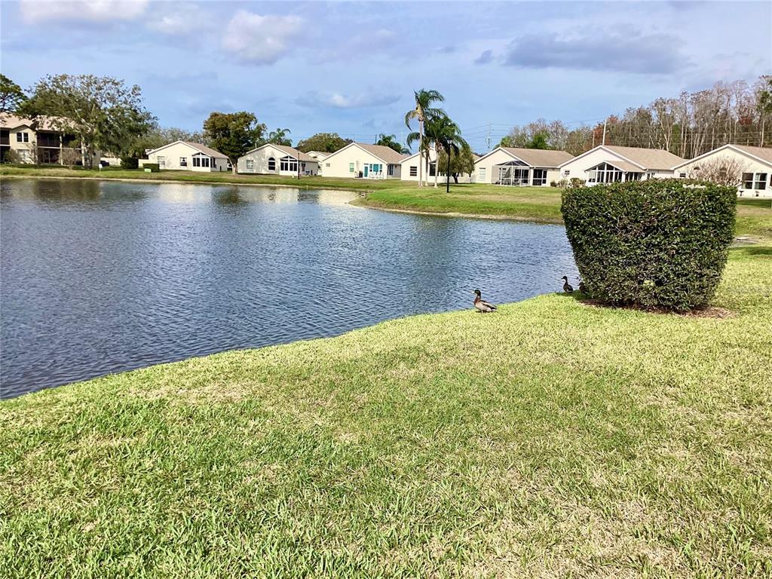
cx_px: 386
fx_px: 691
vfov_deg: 45.4
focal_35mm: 31
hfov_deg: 58.4
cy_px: 290
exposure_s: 1/1664
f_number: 2.4
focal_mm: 3.3
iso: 25
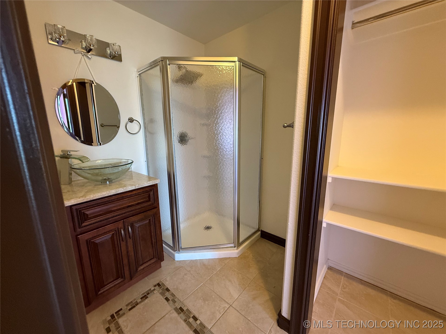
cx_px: 223
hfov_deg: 102.1
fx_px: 180
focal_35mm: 14
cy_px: 167
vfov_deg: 85.7
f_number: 2.2
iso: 500
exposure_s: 1/60
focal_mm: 2.22
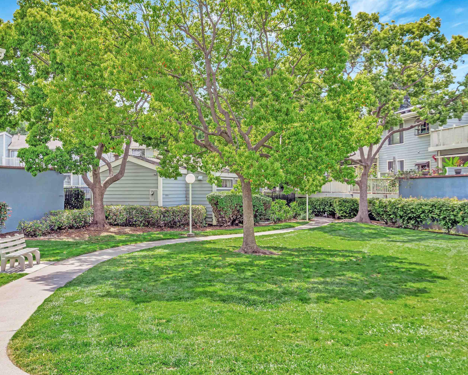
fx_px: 554
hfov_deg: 45.8
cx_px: 223
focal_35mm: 40
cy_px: 186
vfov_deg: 37.3
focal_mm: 35
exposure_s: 1/100
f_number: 9
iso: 160
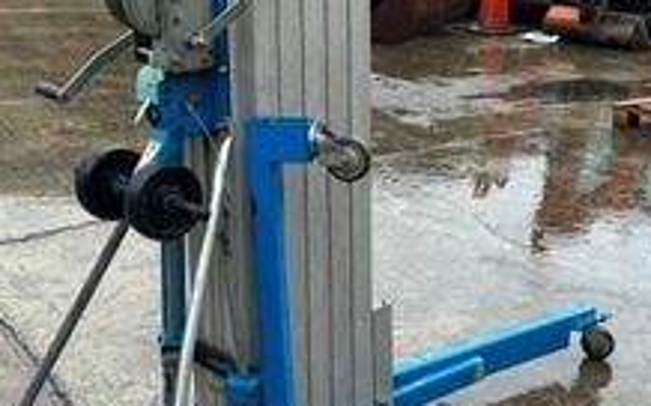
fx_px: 1241
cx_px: 320
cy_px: 143
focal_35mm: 70
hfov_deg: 29.4
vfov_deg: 18.5
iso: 80
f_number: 1.78
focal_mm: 6.86
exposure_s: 1/1107
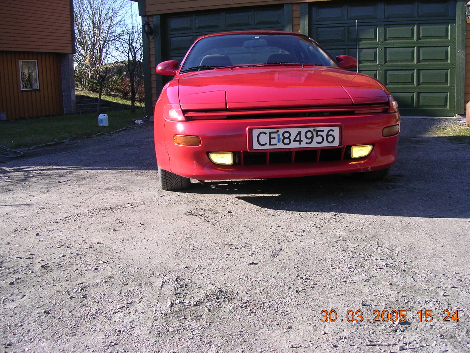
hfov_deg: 49.0
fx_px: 516
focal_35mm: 38
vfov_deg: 37.7
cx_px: 235
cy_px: 176
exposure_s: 1/364
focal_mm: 5.8
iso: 100
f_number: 2.8
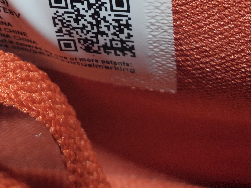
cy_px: -69
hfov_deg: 25.6
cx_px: 11
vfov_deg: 18.5
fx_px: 529
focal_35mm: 73
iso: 64
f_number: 2.4
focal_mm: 4.3
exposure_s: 1/100
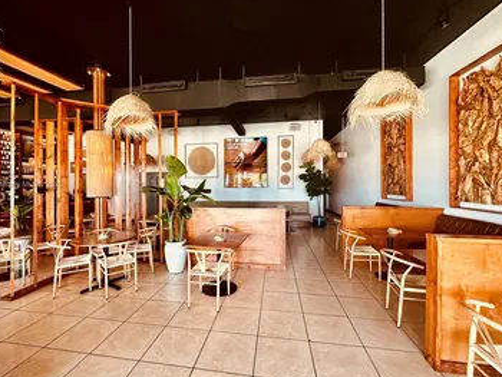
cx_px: 235
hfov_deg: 94.3
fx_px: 232
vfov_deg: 78.2
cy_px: 185
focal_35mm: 16
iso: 200
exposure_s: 1/120
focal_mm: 2.22
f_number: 2.2
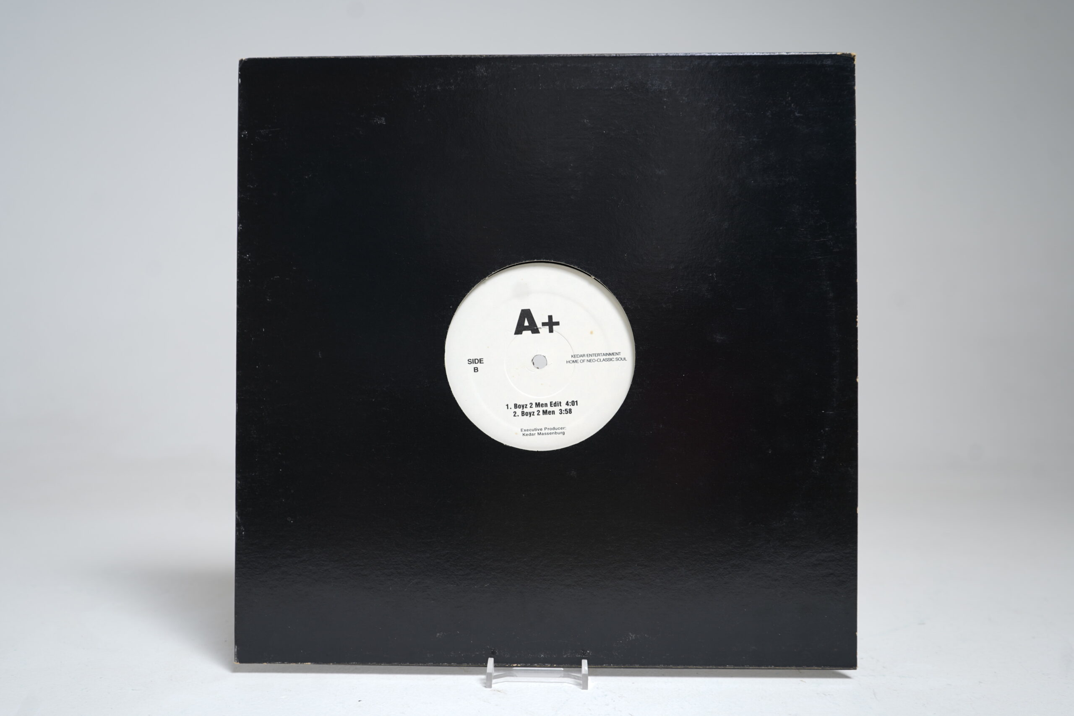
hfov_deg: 61.9
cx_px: 537
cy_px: 358
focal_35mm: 30
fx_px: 895
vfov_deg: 43.6
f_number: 5
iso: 64
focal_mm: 30
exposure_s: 1/3
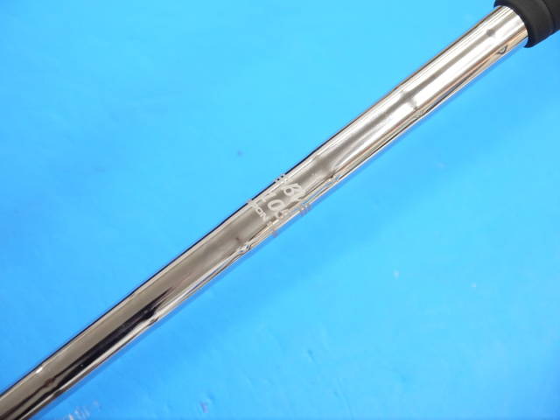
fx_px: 1359
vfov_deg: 17.6
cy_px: 210
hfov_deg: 23.3
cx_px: 280
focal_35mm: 84
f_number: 5.6
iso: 800
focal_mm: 42
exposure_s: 1/100
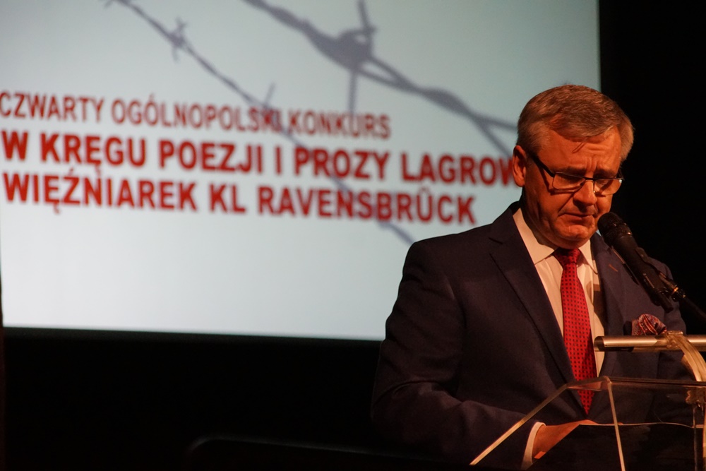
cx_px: 353
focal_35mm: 225
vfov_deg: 6.1
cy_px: 236
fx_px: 4413
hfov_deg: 9.1
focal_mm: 150
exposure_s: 1/125
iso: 3200
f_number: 5.6
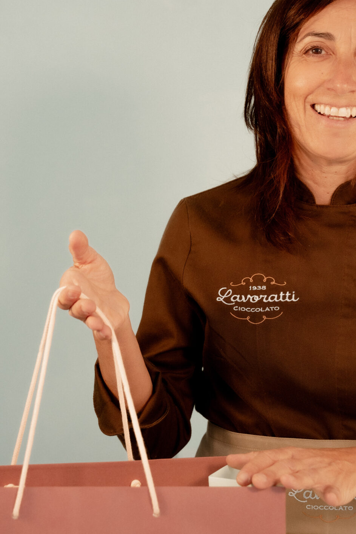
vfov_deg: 26.2
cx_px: 180
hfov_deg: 17.6
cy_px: 234
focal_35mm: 77
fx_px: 1149
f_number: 4
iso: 1000
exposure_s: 1/320
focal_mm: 42.8
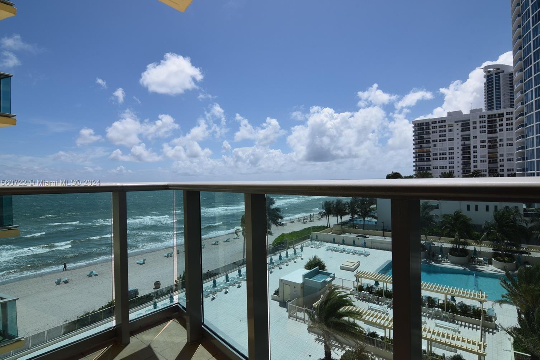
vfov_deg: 68.9
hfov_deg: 91.5
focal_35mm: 18
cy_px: 183
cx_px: 273
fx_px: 263
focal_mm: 11
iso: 250
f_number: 11
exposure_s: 1/500
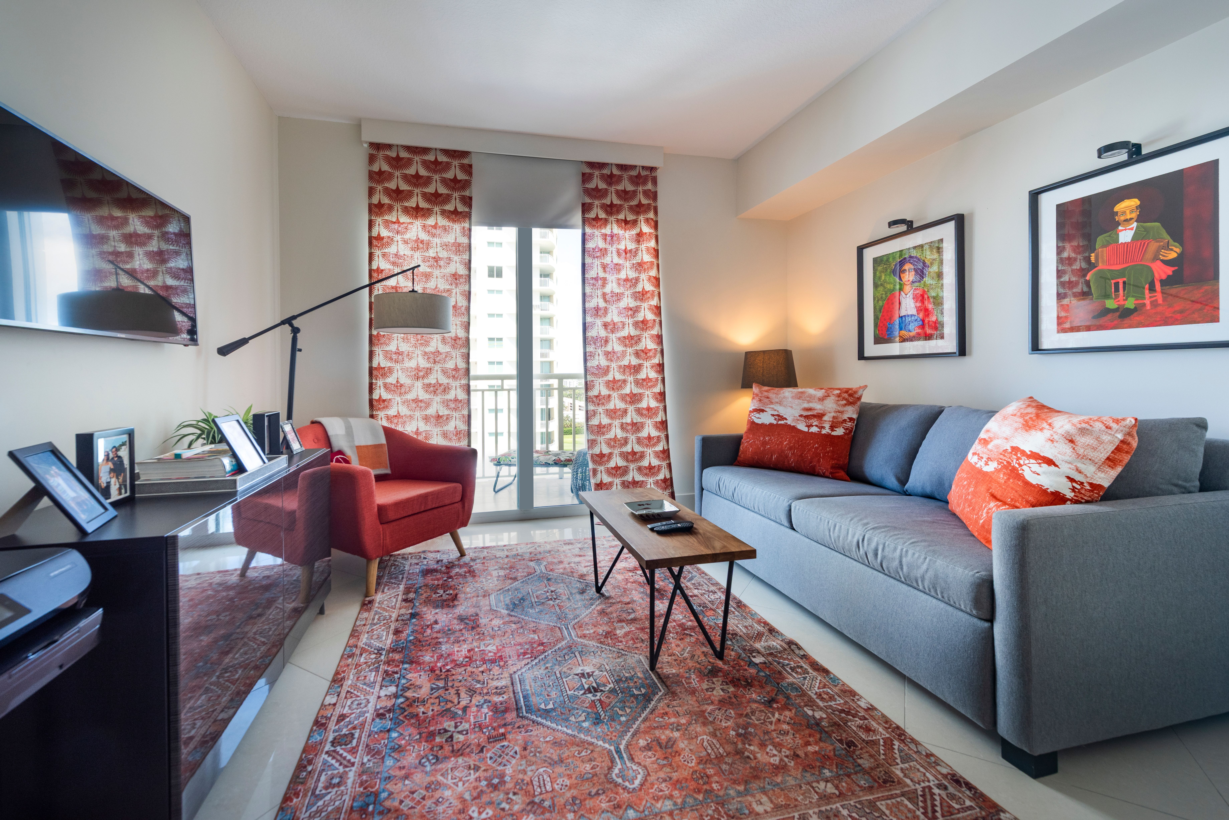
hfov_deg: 104.2
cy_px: 410
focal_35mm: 14
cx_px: 614
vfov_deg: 81.2
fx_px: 478
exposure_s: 1/160
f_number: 9
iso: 200
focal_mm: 14
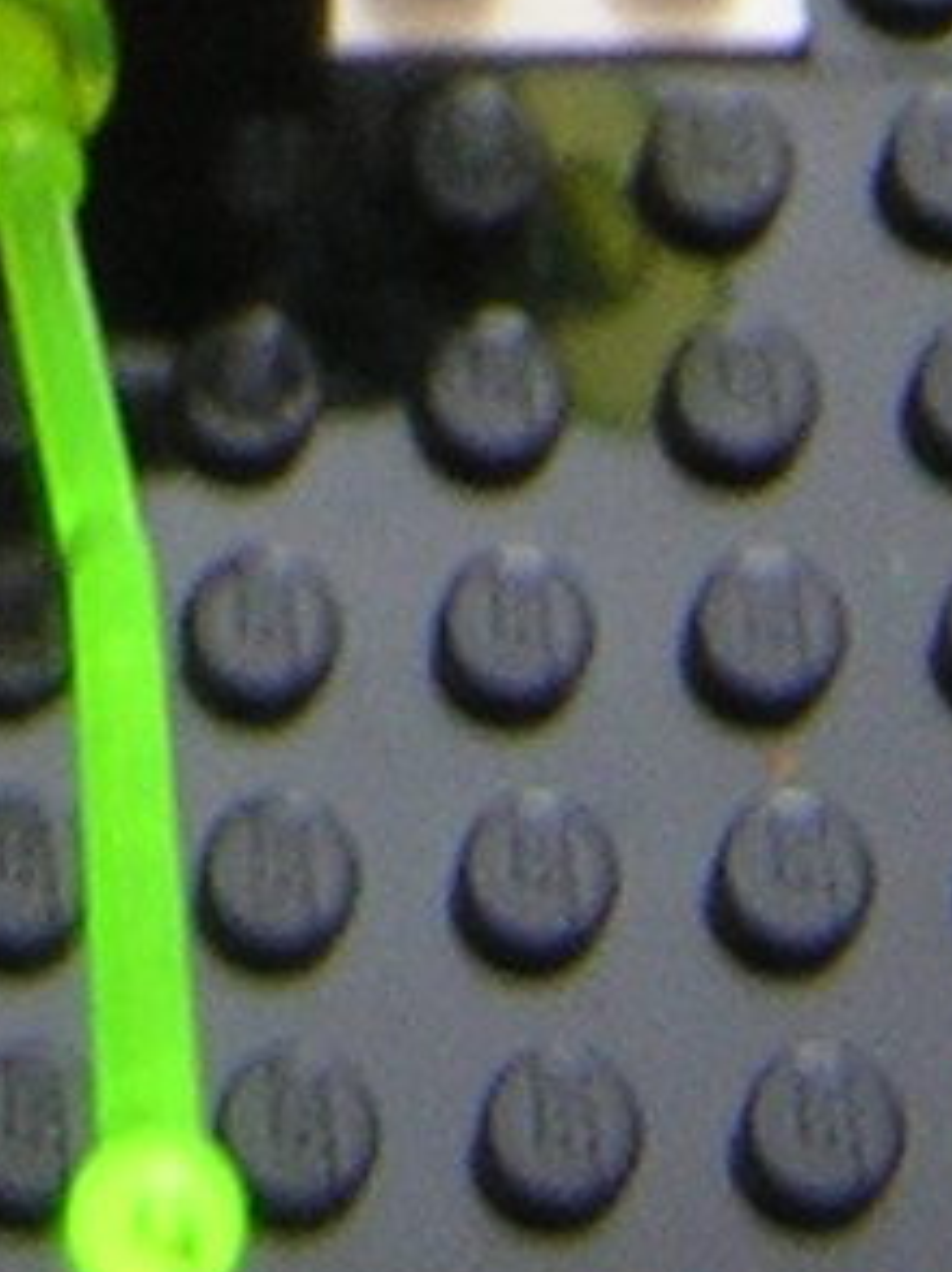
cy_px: -1778
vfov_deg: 9.1
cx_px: -203
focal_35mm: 196
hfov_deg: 7.5
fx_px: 7198
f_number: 2.6
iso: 202
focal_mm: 4.7
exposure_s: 1/4.1
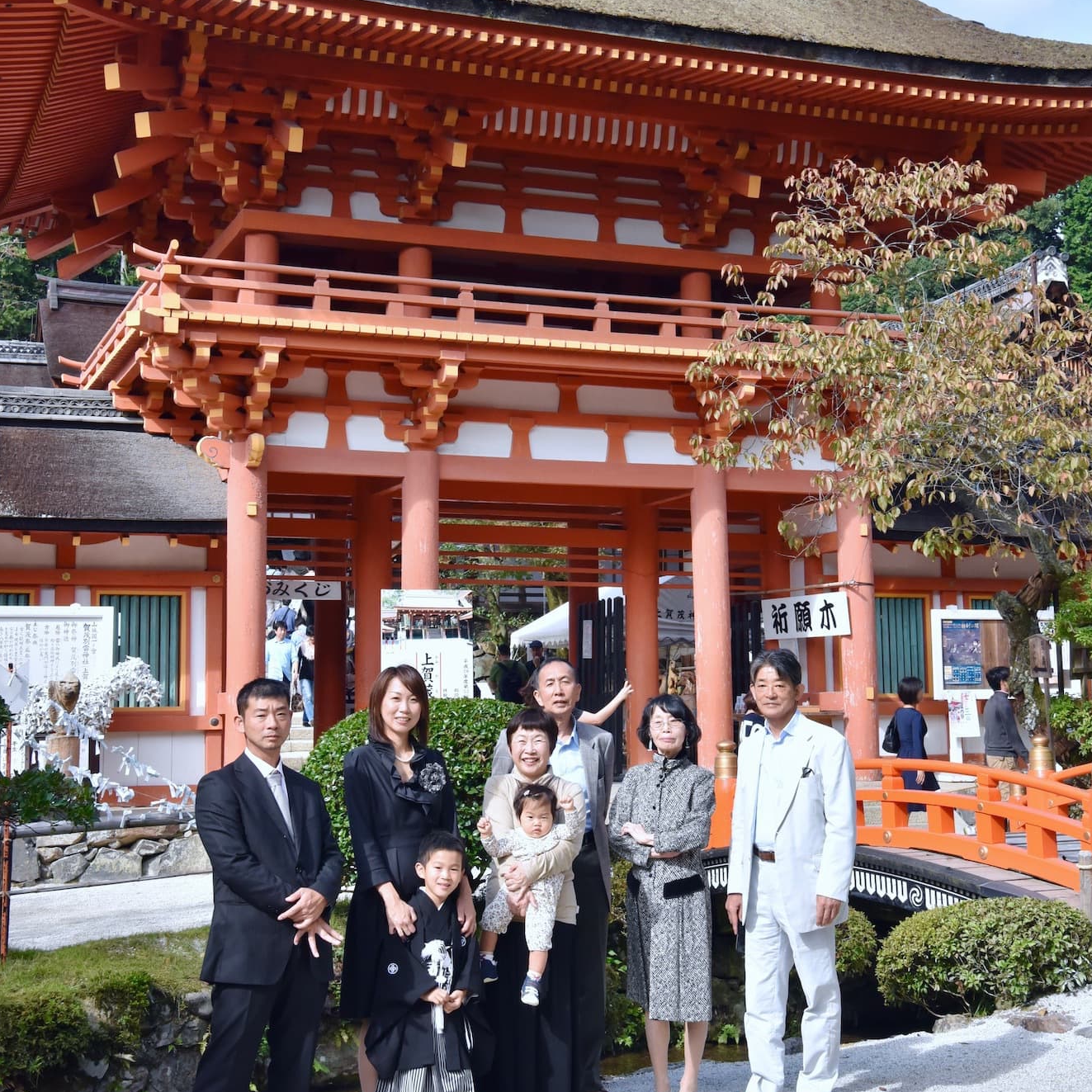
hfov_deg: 31.6
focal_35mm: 54
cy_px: 450
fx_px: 1927
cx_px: 549
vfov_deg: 31.6
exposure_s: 1/1000
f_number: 14
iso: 2000
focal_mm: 42
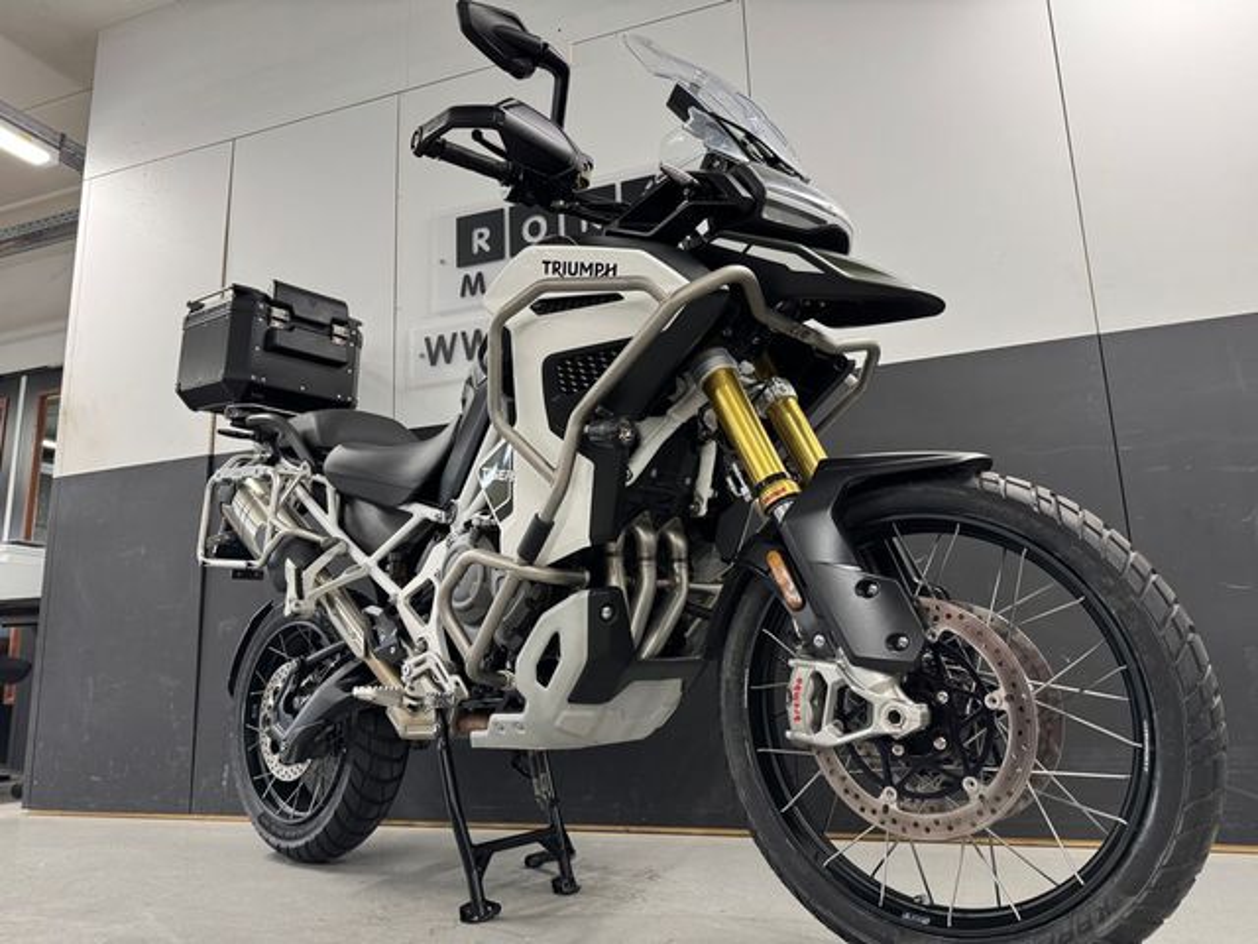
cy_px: 472
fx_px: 872
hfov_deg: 71.6
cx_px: 629
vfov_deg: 56.8
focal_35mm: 24
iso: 200
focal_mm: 6.76
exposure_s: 1/100
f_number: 1.78
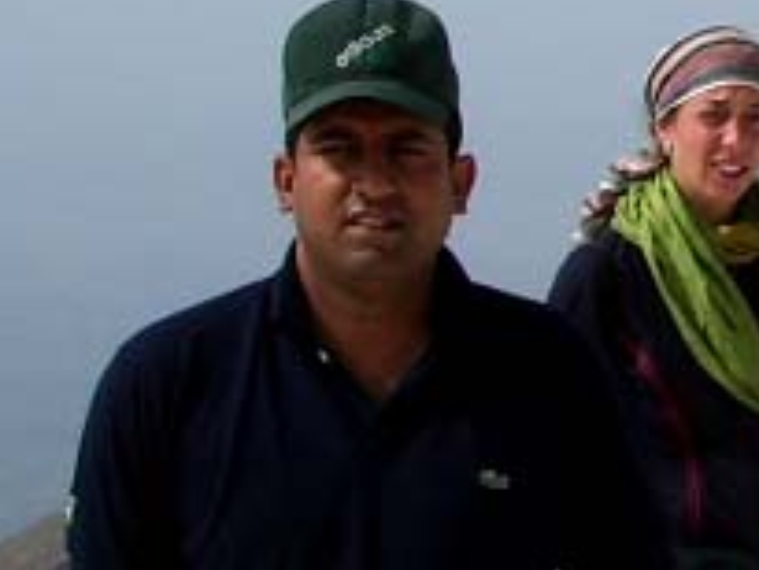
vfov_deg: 8.4
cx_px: 1151
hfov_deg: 10.9
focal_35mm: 175
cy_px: -15
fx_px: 3839
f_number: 4.3
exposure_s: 1/500
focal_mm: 5.8
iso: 50
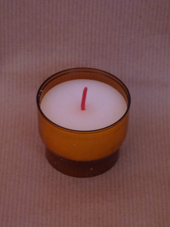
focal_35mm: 134
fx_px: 877
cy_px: 114
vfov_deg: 14.7
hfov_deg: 11.1
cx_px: 85
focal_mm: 23.7
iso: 400
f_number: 3.6
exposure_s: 1
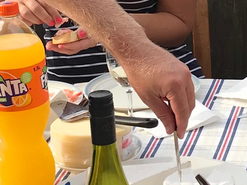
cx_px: 209
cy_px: 44
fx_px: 956
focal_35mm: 134
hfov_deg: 14.6
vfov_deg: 11.0
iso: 20
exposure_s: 1/1126
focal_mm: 3.99
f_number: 1.8
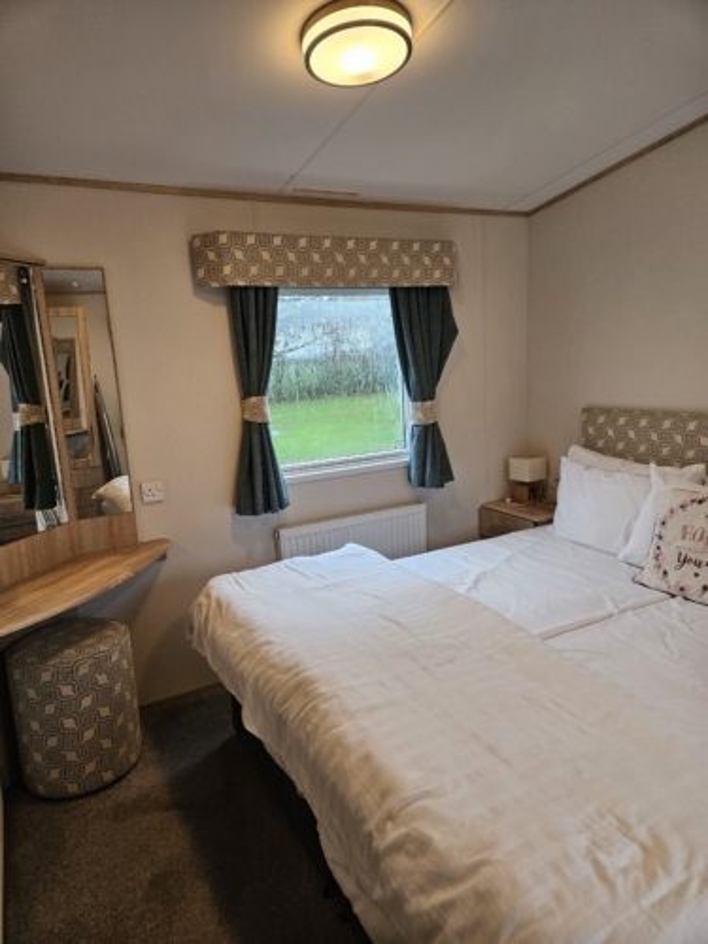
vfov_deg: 73.9
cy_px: 472
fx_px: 627
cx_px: 354
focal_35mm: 23
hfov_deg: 58.9
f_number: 1.8
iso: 200
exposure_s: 1/100
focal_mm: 5.4
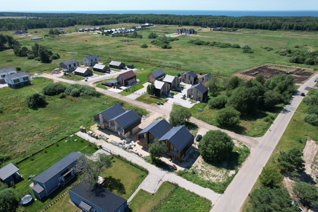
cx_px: 159
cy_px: 106
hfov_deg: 78.6
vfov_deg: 57.2
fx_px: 194
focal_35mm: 22
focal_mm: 8.38
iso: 100
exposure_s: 1/1500
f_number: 2.8
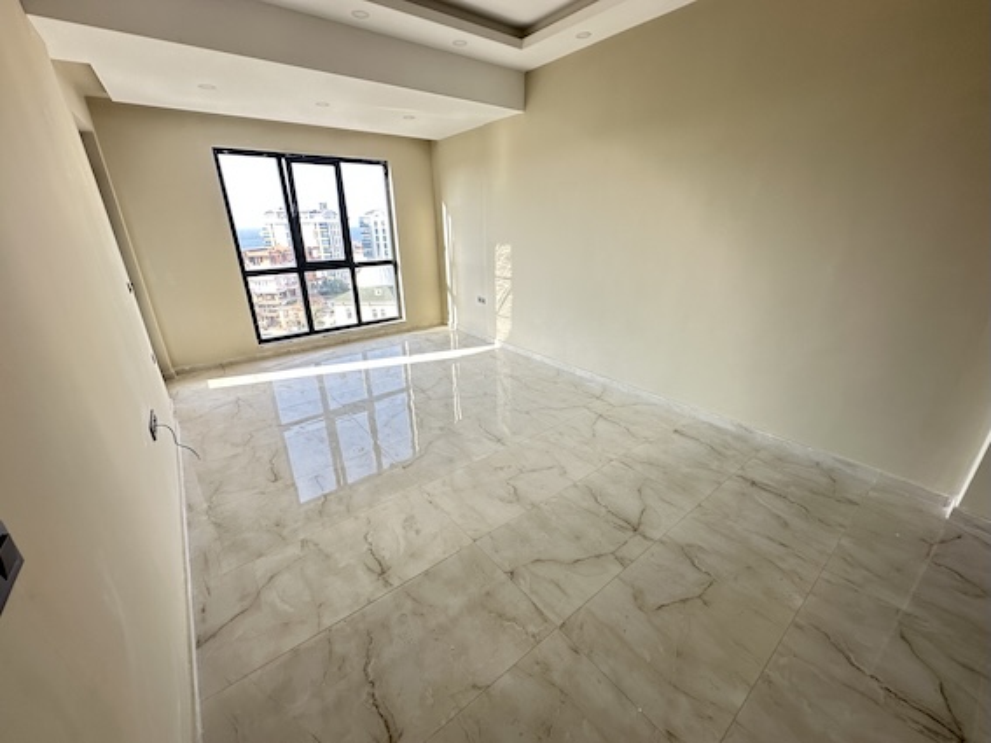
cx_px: 496
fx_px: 401
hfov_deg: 102.1
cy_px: 372
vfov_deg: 85.7
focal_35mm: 14
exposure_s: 1/99
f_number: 2.2
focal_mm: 2.22
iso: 80
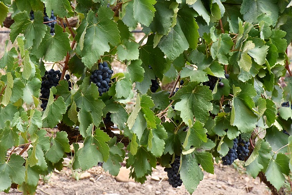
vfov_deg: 6.5
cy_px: 98
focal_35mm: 210
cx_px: 146
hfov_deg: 9.8
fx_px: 1703
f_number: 13
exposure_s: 1/400
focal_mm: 140
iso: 400
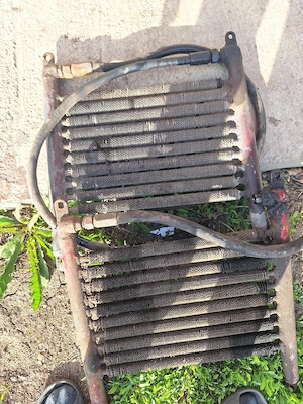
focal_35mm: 23
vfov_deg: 73.9
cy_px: 202
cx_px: 152
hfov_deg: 58.9
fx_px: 268
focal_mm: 5.54
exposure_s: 1/500
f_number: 1.8
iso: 40
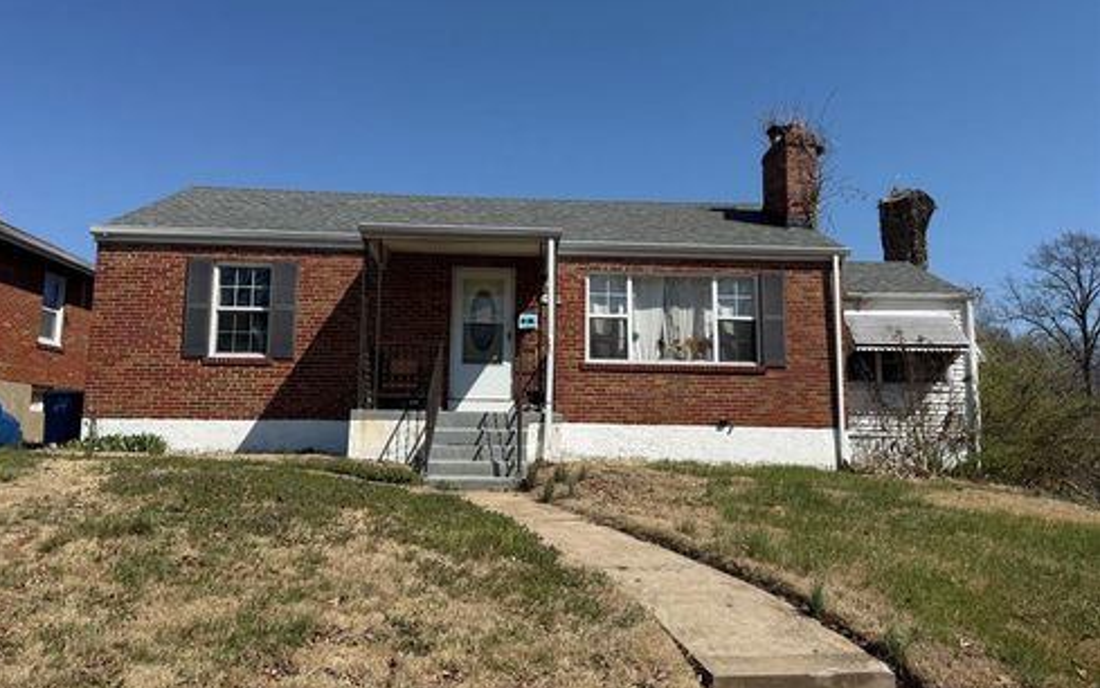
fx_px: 780
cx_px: 540
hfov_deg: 70.4
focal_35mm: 26
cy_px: 325
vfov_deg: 47.6
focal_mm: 6.76
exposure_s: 1/6173
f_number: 1.78
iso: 80
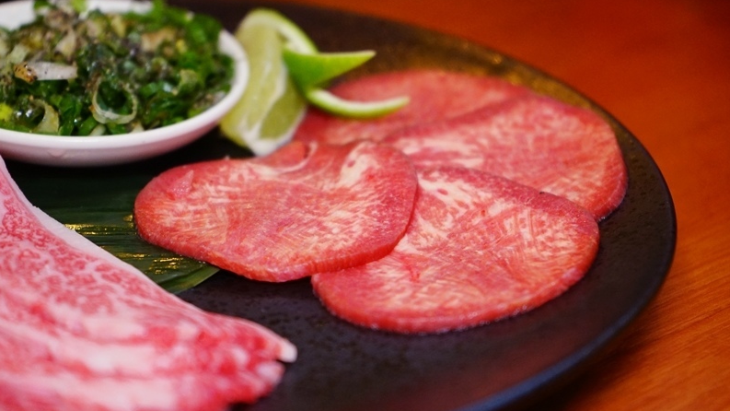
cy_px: 174
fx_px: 1432
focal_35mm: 74
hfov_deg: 28.6
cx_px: 365
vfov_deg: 16.3
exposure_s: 1/80
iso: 3200
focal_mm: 70
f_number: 5.6
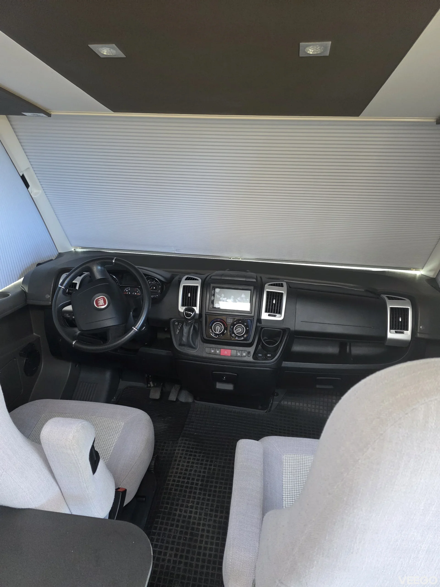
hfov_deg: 58.9
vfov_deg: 73.9
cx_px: 220
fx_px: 390
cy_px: 294
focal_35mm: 23
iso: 320
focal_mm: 6.3
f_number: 1.7
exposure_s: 1/100
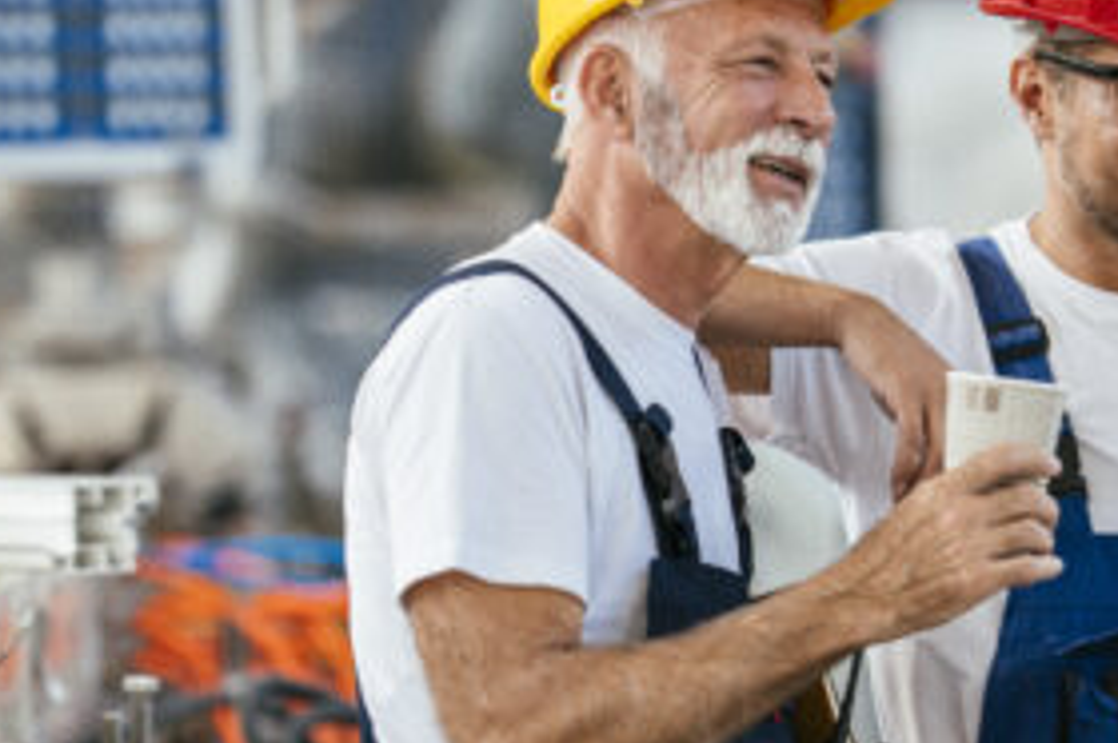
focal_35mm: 429
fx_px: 13307
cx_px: 535
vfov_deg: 3.2
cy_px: 531
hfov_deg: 4.8
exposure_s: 1/500
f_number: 2
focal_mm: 200
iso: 500
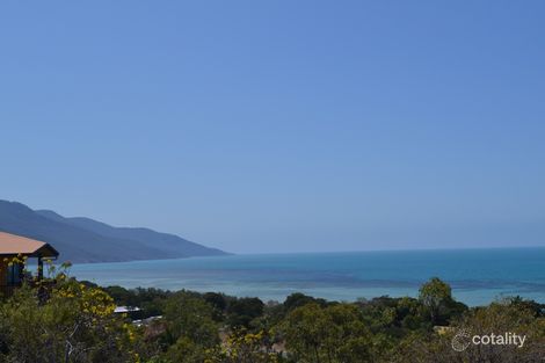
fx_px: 794
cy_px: 182
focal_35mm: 52
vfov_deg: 25.7
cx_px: 272
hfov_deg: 37.9
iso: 100
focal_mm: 35
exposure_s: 1/400
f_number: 10
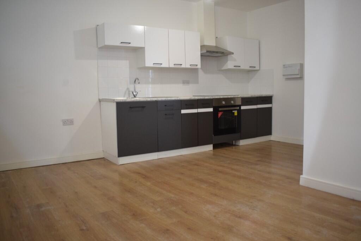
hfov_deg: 61.9
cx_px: 180
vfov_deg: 43.6
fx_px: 301
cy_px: 120
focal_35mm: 30
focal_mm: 20
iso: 560
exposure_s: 1/60
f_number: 4
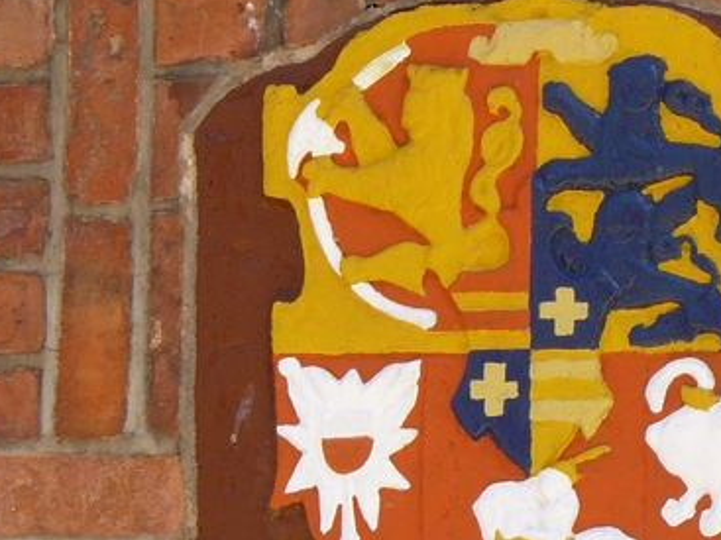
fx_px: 7933
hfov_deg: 5.2
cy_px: 324
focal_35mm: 381
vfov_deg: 3.9
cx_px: 470
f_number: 4
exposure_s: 1/125
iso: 100
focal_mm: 32.3
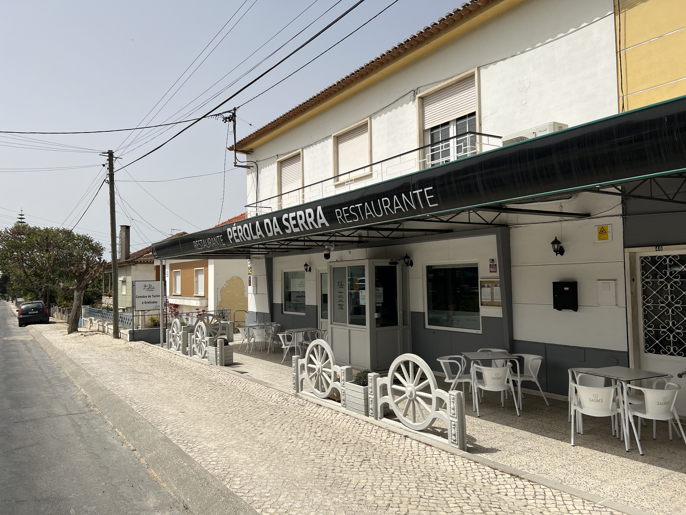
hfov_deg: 67.3
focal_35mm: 26
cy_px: 258
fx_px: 515
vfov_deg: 53.1
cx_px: 343
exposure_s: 1/6993
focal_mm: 5.7
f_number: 1.5
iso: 50
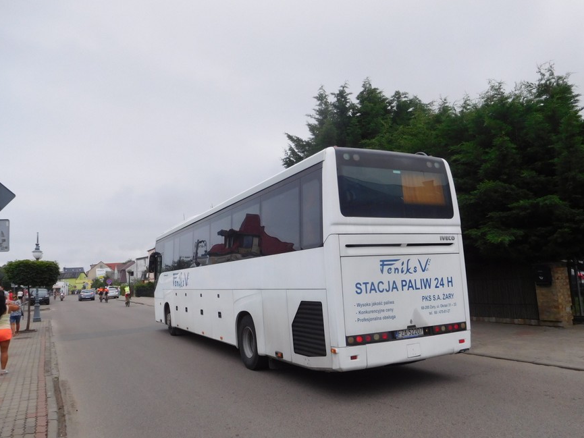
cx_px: 286
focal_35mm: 26
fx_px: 439
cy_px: 222
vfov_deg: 53.1
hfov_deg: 67.3
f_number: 3.4
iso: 125
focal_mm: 4.5
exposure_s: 1/800
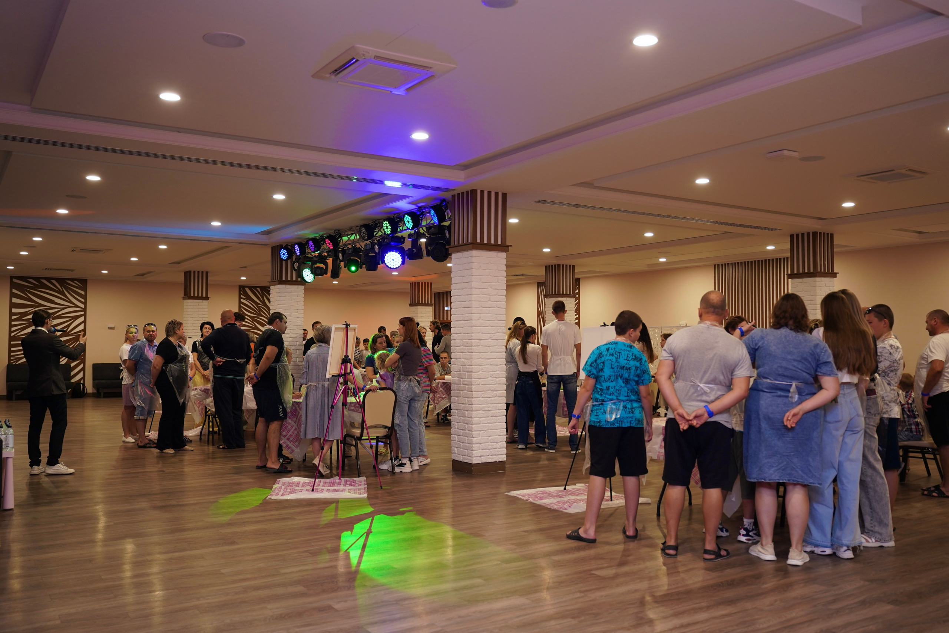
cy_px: 316
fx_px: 738
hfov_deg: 65.5
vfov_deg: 46.4
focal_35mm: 28
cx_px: 474
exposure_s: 1/60
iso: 320
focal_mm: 28
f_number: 2.8
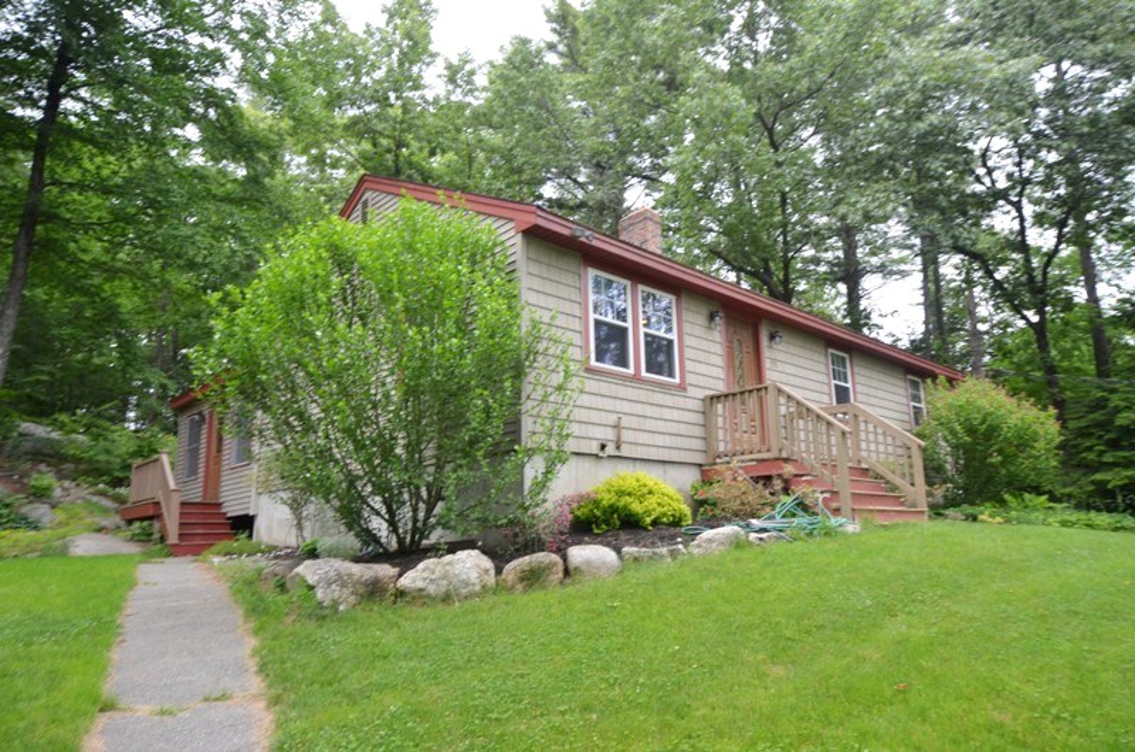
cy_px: 376
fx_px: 708
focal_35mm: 22
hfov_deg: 77.4
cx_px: 568
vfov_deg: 55.9
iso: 140
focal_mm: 15
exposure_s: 1/60
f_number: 5.6
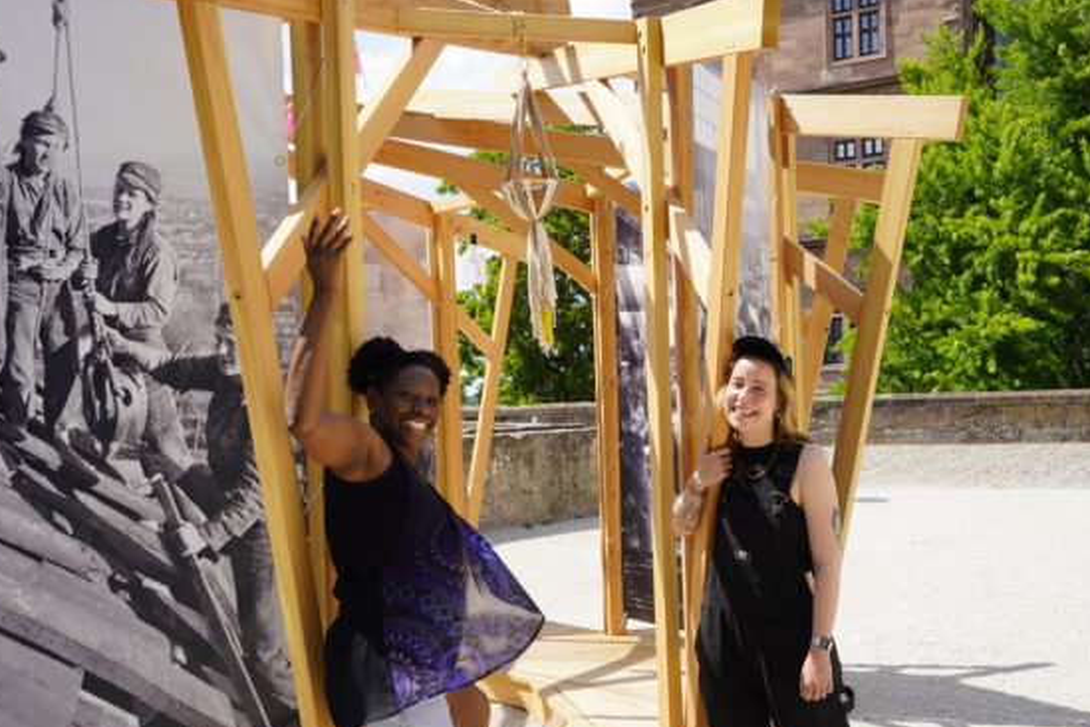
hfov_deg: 54.4
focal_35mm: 35
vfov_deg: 37.8
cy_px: 391
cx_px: 566
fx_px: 1060
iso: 100
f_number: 9
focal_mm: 32
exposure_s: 1/125
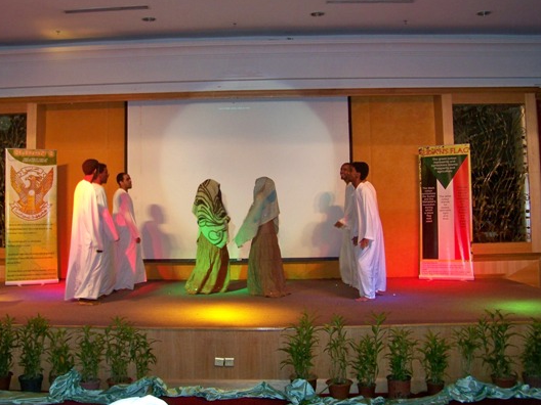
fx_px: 625
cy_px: 174
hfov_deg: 46.6
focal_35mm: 40
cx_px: 221
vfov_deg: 35.9
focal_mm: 5.85
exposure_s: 1/30
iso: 200
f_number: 2.8
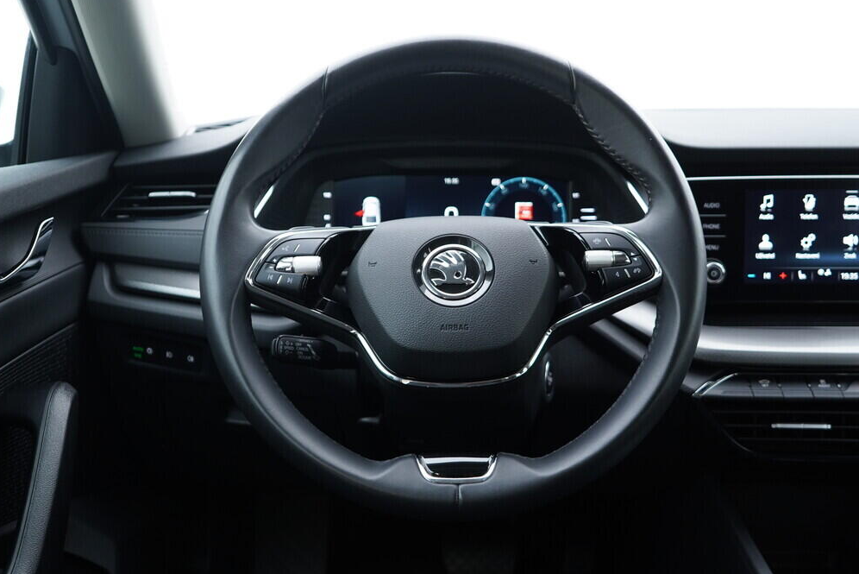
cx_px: 431
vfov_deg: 36.0
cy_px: 290
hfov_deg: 51.9
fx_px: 883
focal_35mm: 37
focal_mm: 24
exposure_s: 1/40
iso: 250
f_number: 2.8
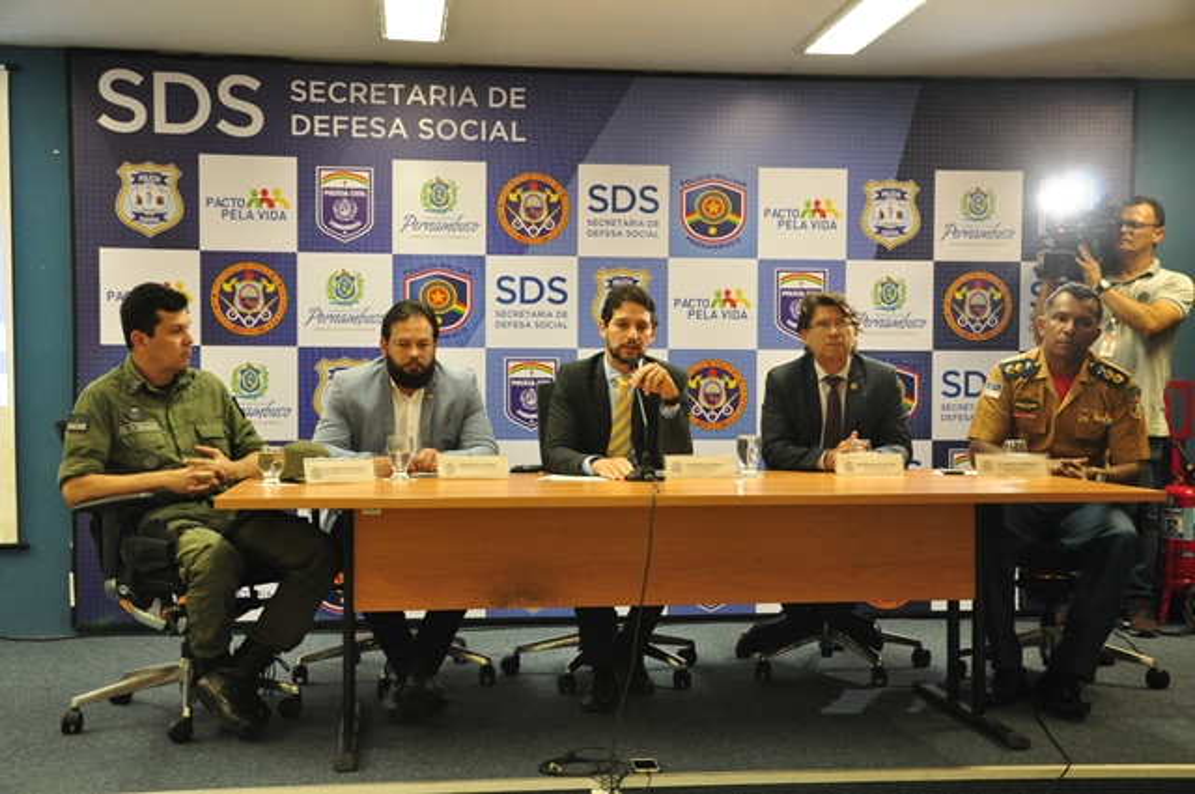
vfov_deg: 29.8
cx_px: 598
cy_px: 397
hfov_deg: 43.7
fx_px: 1492
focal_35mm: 45
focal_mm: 30
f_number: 4.5
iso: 1600
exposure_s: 1/80
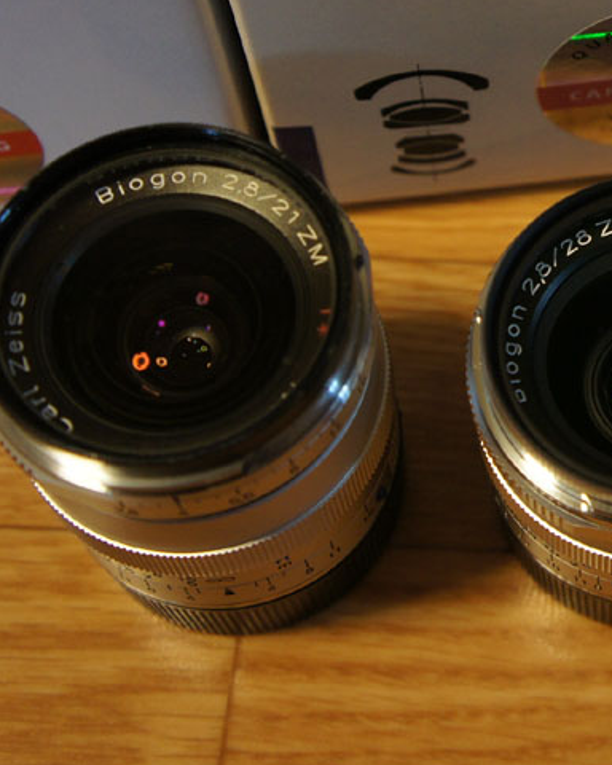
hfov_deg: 17.8
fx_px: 1902
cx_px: 636
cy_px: 257
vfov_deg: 22.7
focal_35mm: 84
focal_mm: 28
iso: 1000
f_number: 4
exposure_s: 1/50
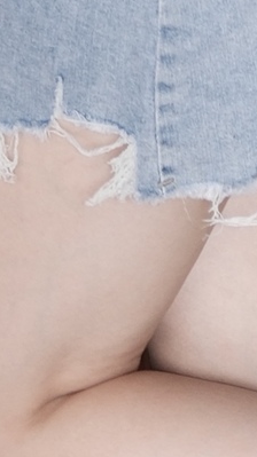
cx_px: 274
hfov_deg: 3.6
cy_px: -742
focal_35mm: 334
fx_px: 4052
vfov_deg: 6.1
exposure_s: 1/110
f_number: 2.5
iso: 400
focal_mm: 35
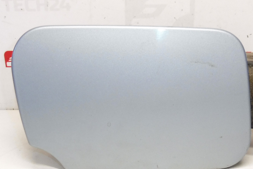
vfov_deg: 23.2
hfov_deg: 34.5
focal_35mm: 58
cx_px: 139
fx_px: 408
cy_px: 122
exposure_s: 1/100
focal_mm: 4.4
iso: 200
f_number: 3.5
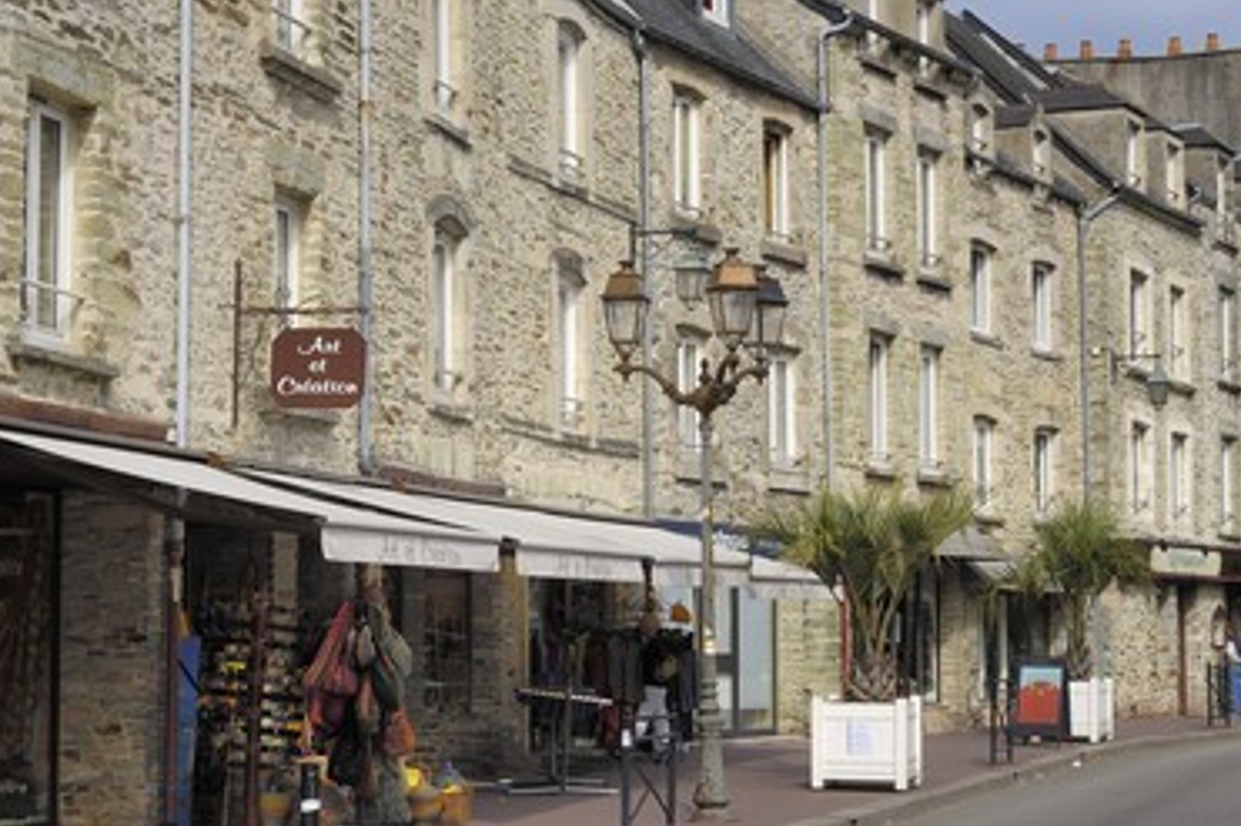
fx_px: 2929
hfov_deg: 23.9
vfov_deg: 16.1
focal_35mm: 85
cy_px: 428
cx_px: 627
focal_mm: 50
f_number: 9.5
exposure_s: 1/160
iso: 100
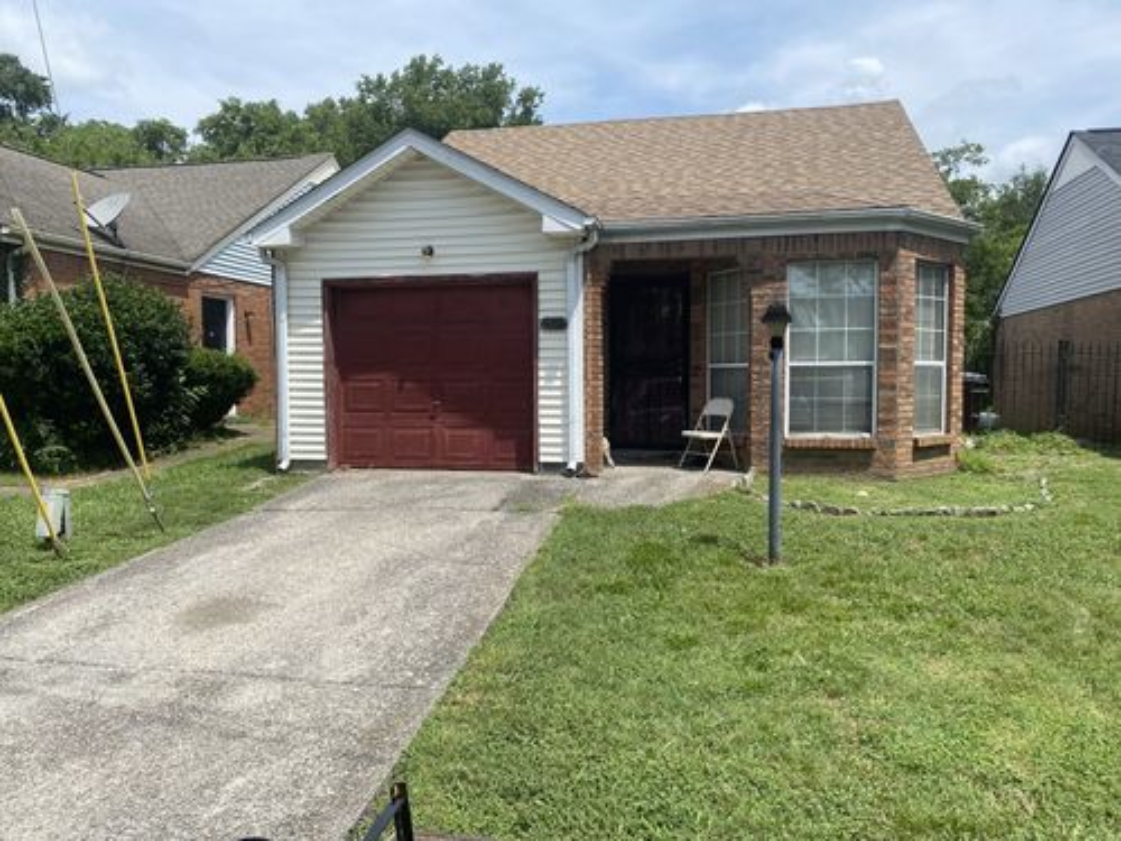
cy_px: 420
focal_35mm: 26
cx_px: 560
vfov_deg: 53.1
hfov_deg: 67.3
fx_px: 842
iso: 32
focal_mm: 4.25
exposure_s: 1/2688
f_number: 1.8
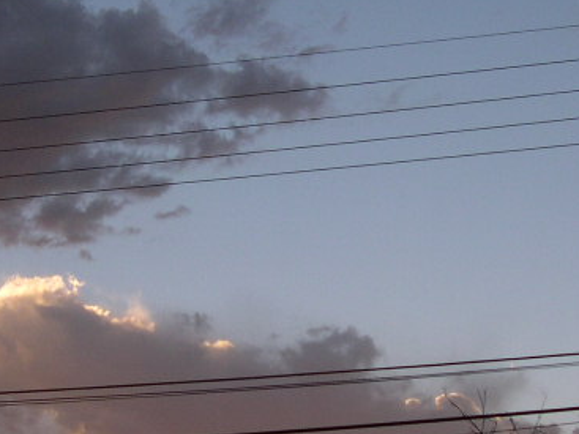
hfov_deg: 18.5
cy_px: 234
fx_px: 1772
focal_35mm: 106
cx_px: 219
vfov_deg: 14.0
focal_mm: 8
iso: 100
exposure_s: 1/494
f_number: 2.8
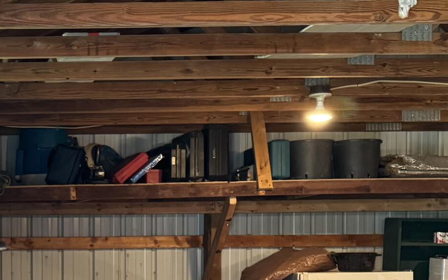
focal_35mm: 83
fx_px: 1013
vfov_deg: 15.5
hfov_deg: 23.1
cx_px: -75
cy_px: 278
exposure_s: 1/60
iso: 640
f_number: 1.78
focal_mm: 6.76
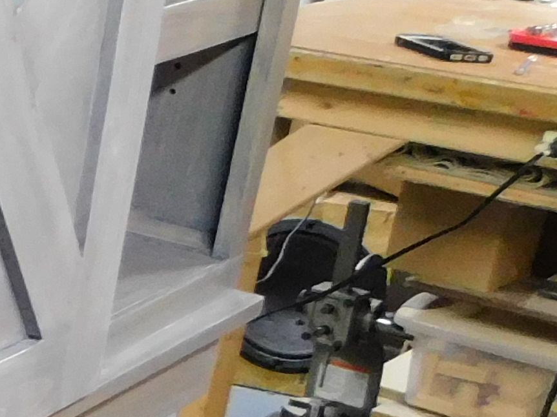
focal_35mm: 123
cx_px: -869
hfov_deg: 12.1
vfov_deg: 12.0
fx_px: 1979
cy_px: 327
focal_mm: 4
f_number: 3
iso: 400
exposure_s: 1/15
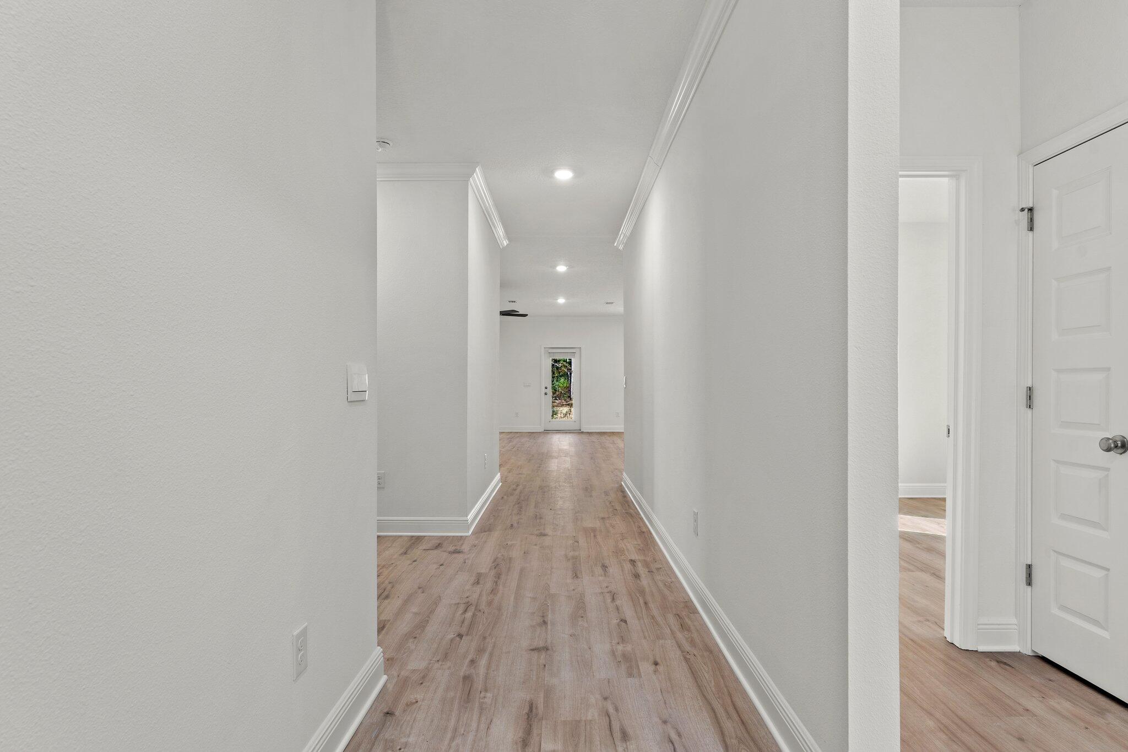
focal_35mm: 19
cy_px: 376
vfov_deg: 65.7
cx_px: 564
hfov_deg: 88.1
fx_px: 583
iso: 400
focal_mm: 18.6
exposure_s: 1/2
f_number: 8
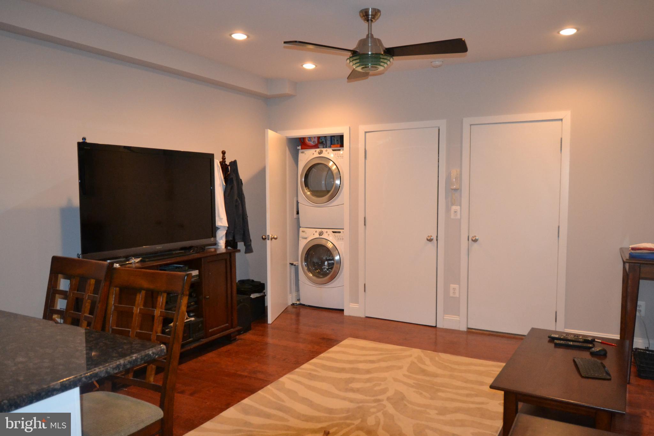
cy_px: 218
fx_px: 490
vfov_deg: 47.9
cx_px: 327
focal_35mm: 27
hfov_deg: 67.4
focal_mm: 18
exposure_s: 1/60
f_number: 4
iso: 2200
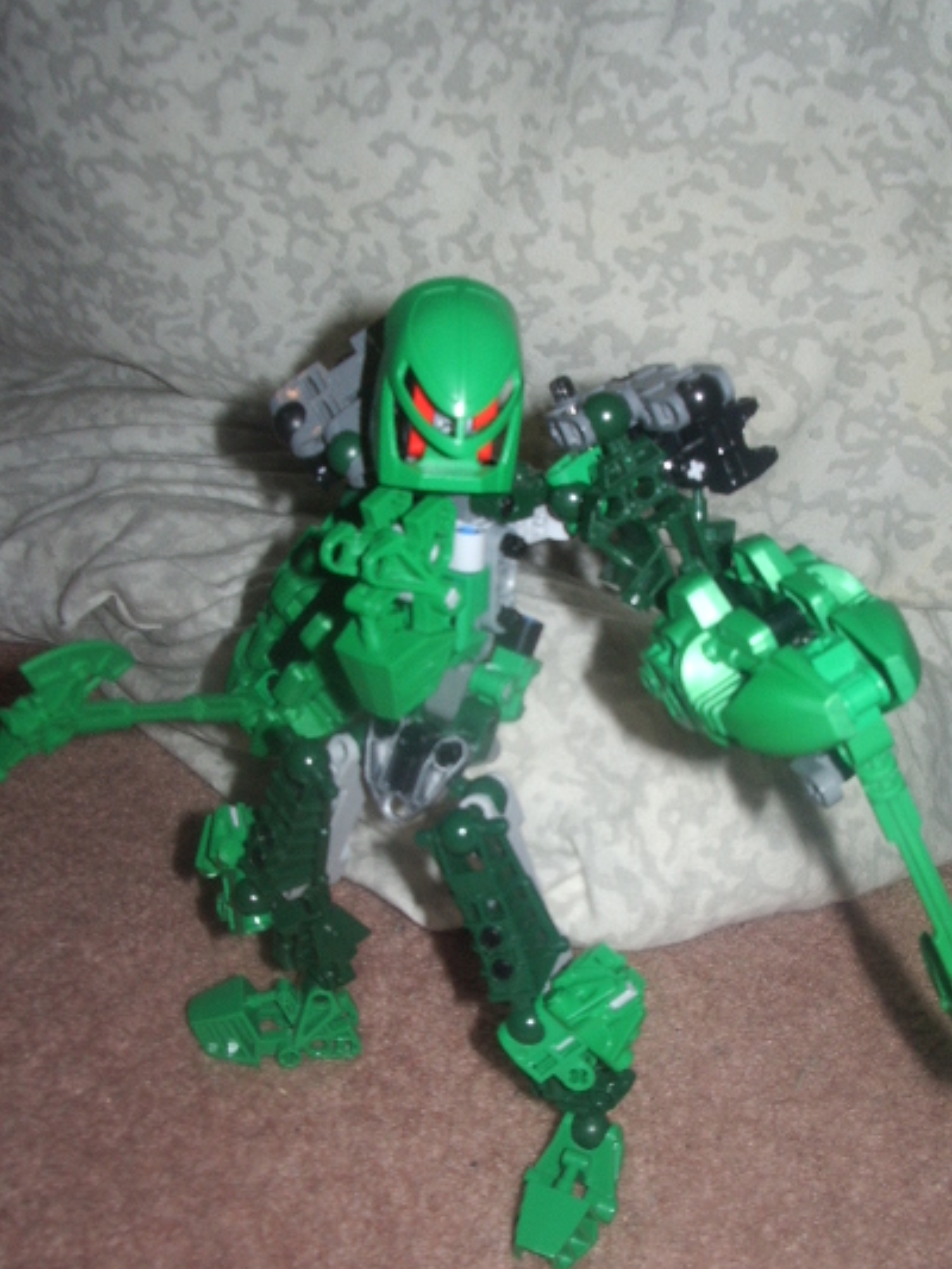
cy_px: 717
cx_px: 514
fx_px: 1539
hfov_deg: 34.3
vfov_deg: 44.7
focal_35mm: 42
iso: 100
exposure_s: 1/40
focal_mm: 5.8
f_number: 4.3
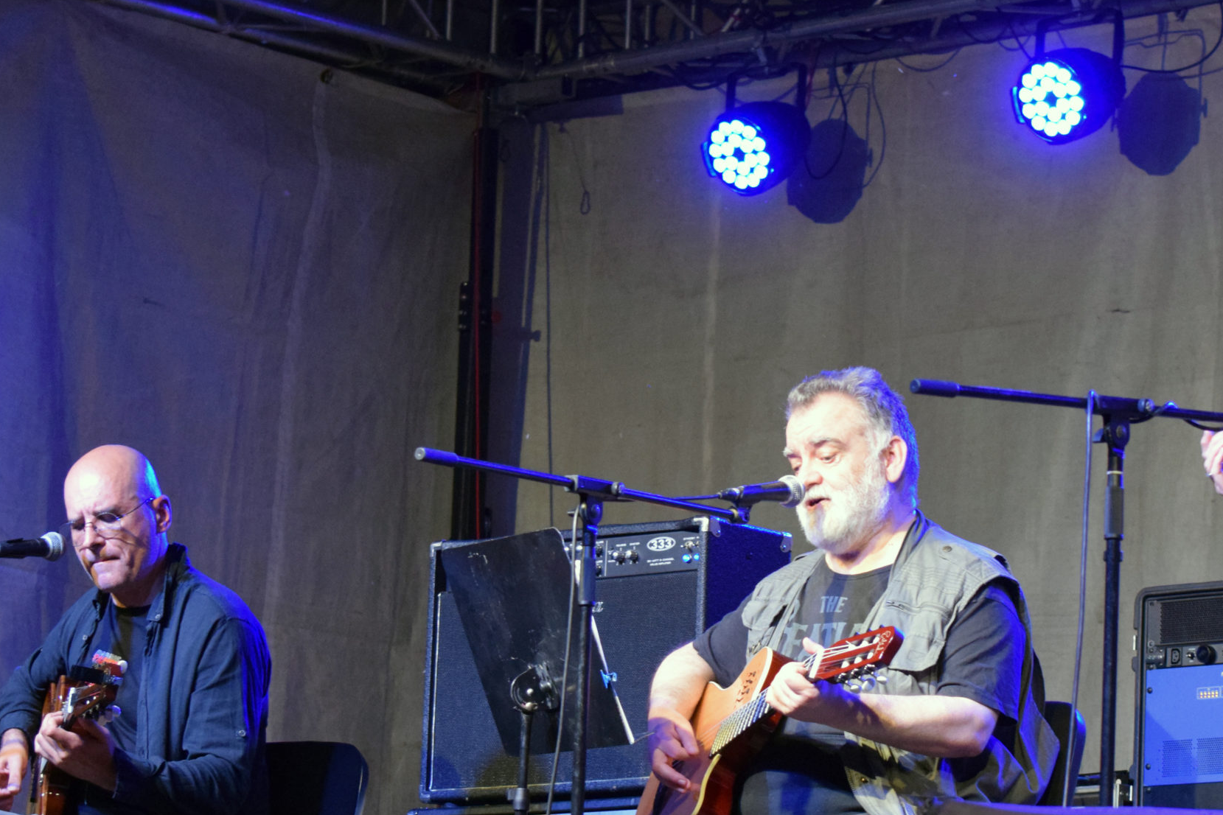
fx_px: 5503
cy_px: 545
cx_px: 762
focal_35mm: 162
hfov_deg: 12.7
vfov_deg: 8.5
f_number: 4.5
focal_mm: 70
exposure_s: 1/125
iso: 3200
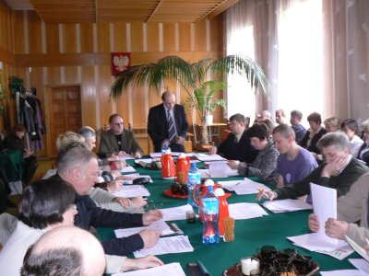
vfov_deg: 39.7
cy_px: 138
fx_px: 384
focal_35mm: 36
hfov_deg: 51.4
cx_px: 184
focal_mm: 6
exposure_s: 1/8
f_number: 2.8
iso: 100
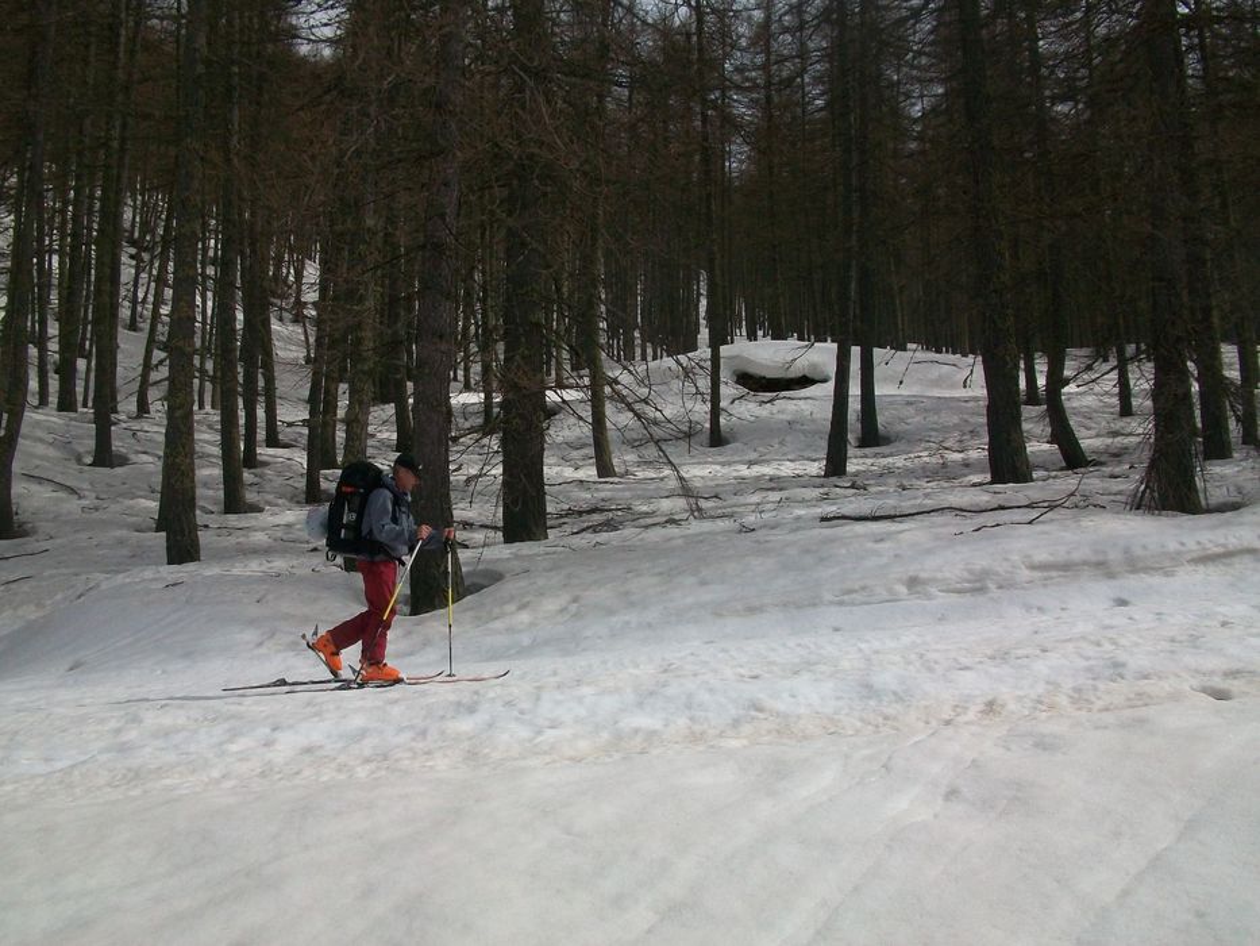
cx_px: 630
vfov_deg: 41.8
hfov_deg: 54.0
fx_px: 1238
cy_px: 473
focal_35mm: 34
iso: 80
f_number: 5.5
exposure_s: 1/1401
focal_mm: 5.7
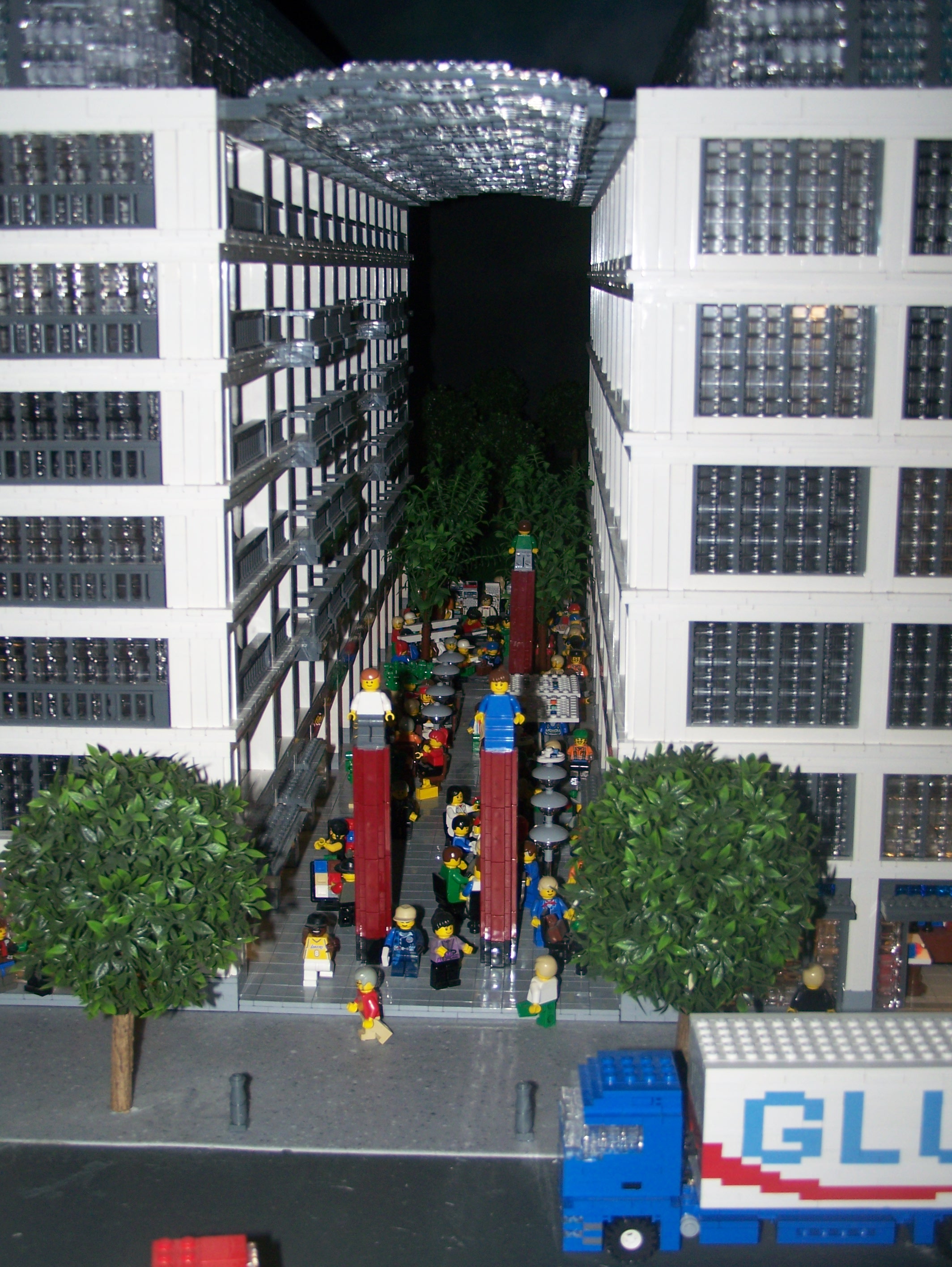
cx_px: 476
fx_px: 1868
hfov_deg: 28.6
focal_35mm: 51
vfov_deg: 37.5
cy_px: 634
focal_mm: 8.5
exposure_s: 1/60
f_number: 3
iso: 80
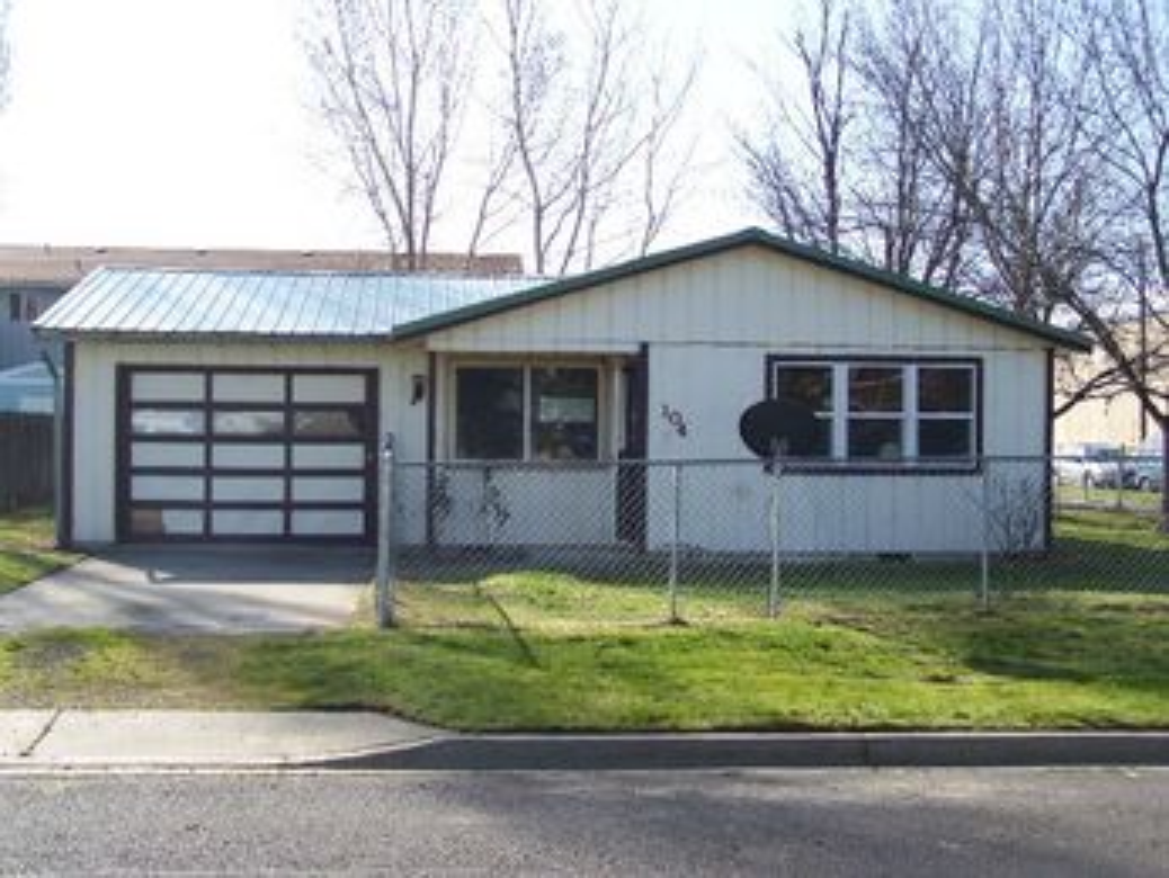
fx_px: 1723
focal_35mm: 51
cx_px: 584
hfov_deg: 37.5
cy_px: 439
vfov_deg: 28.6
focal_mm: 8.5
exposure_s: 1/400
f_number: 3.2
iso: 64
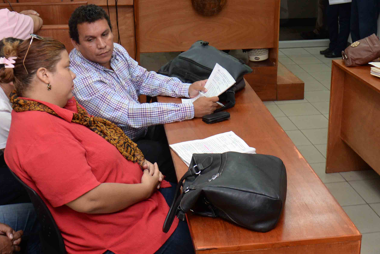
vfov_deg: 23.6
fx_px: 602
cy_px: 71
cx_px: 210
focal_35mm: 57
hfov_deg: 35.0
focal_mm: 24
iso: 800
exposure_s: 1/80
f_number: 4
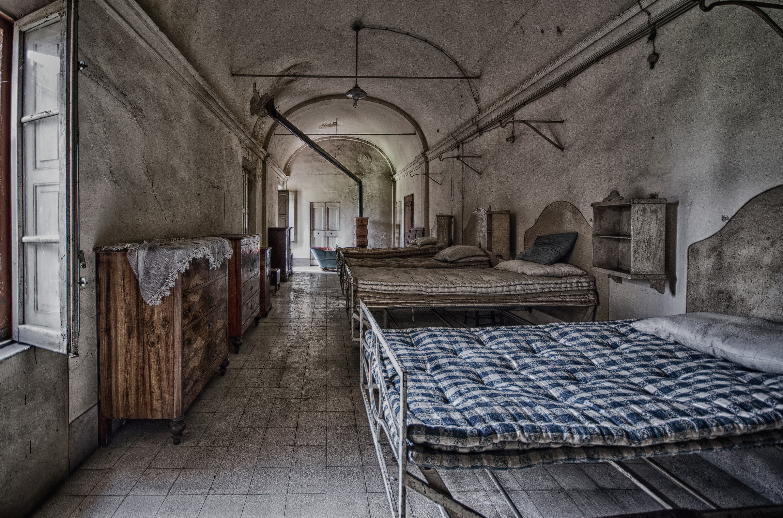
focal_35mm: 15
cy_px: 259
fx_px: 326
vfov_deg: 77.1
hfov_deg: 100.5
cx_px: 392
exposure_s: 1/3
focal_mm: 10
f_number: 4
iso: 100
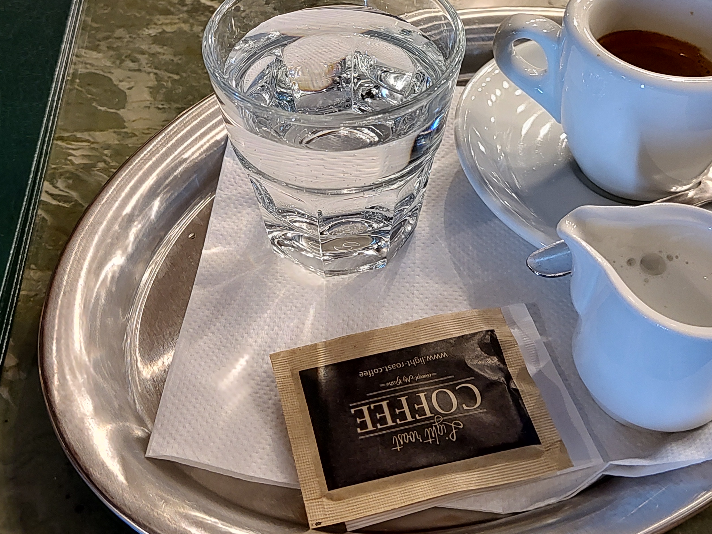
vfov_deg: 30.5
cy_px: 83
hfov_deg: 41.1
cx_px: 297
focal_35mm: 46
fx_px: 946
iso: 563
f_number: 1.8
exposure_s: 1/33.3
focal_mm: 5.56
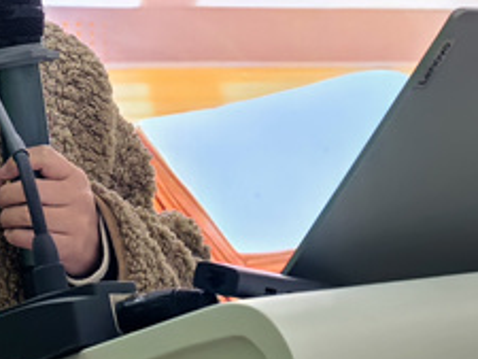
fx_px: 2017
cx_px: 72
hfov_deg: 13.4
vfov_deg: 9.9
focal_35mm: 146
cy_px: -158
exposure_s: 1/120
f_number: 2
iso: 200
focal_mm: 5.75
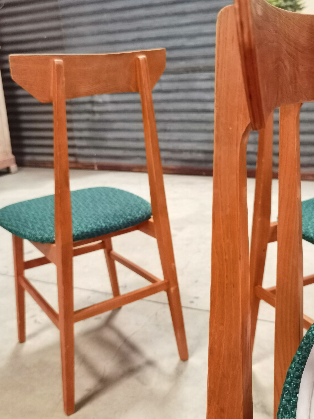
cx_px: 157
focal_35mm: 34
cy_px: 210
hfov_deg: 41.8
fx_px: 411
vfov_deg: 54.0
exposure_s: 1/25
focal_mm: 6.71
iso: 500
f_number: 1.9
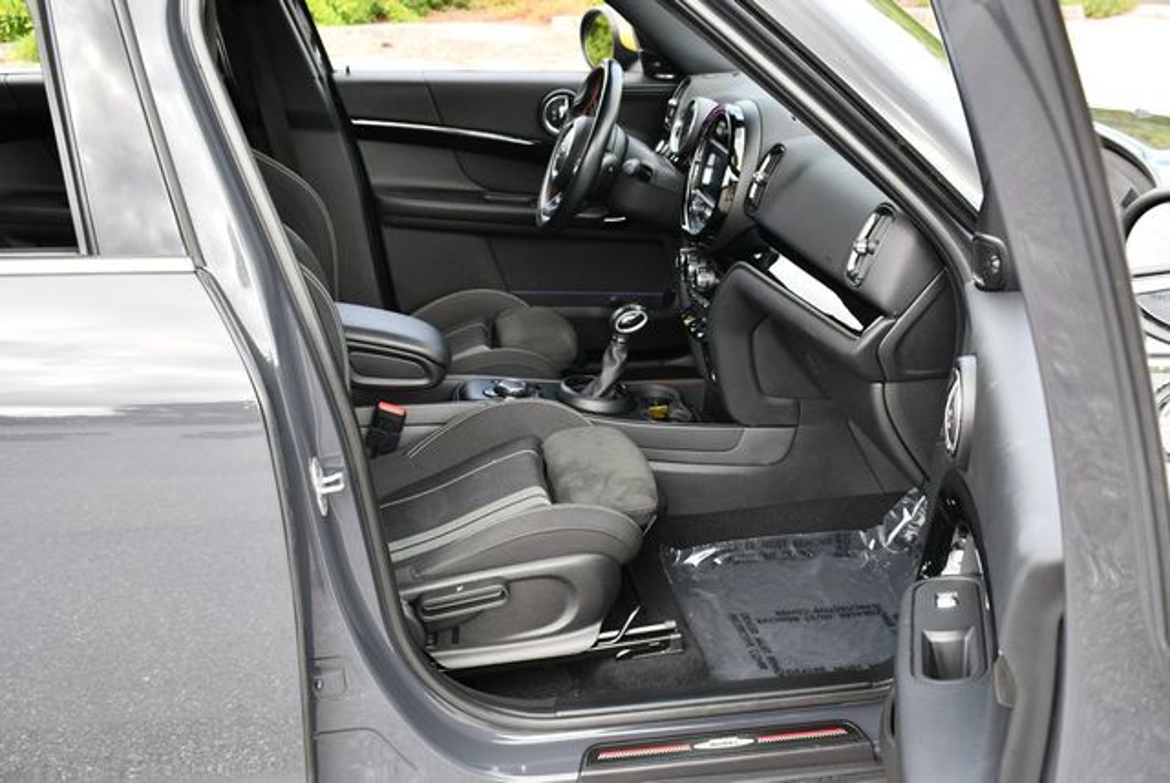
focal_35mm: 42
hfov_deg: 46.4
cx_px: 585
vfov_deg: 32.0
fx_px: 1366
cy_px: 392
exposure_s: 1/250
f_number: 4.5
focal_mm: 21
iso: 400
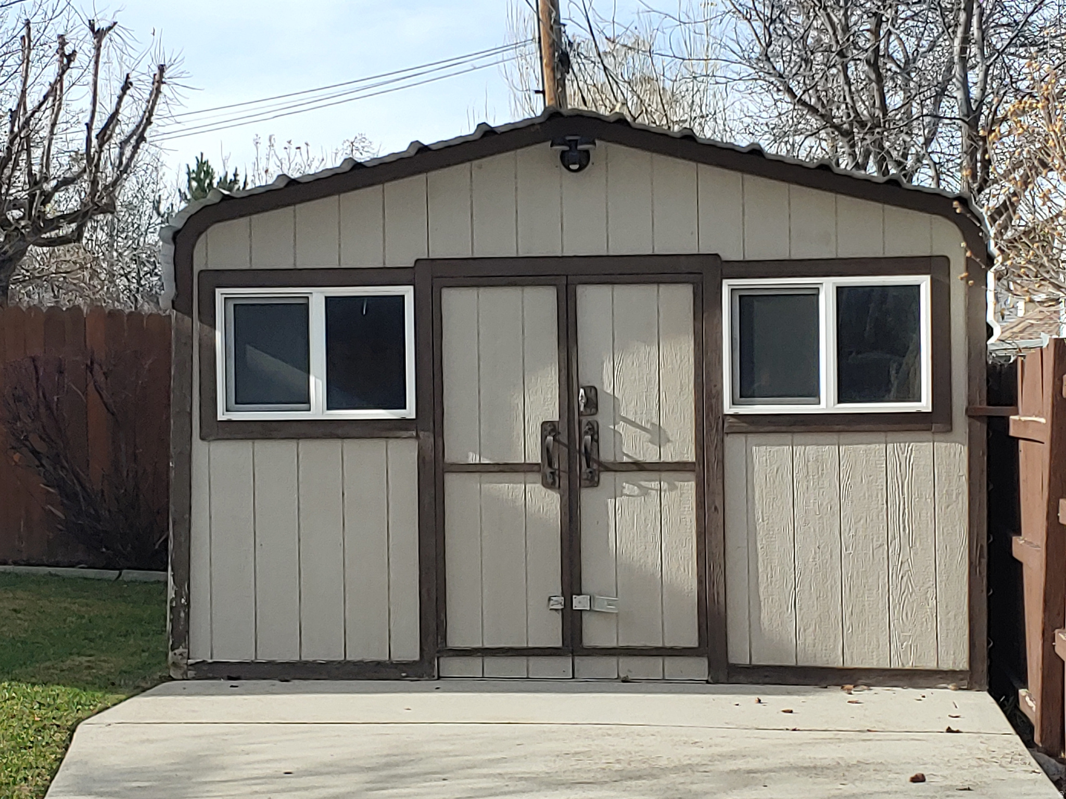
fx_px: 2217
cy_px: 400
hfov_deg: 27.0
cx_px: 533
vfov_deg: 20.4
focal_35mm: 72
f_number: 1.5
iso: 50
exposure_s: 1/1961
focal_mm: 4.23
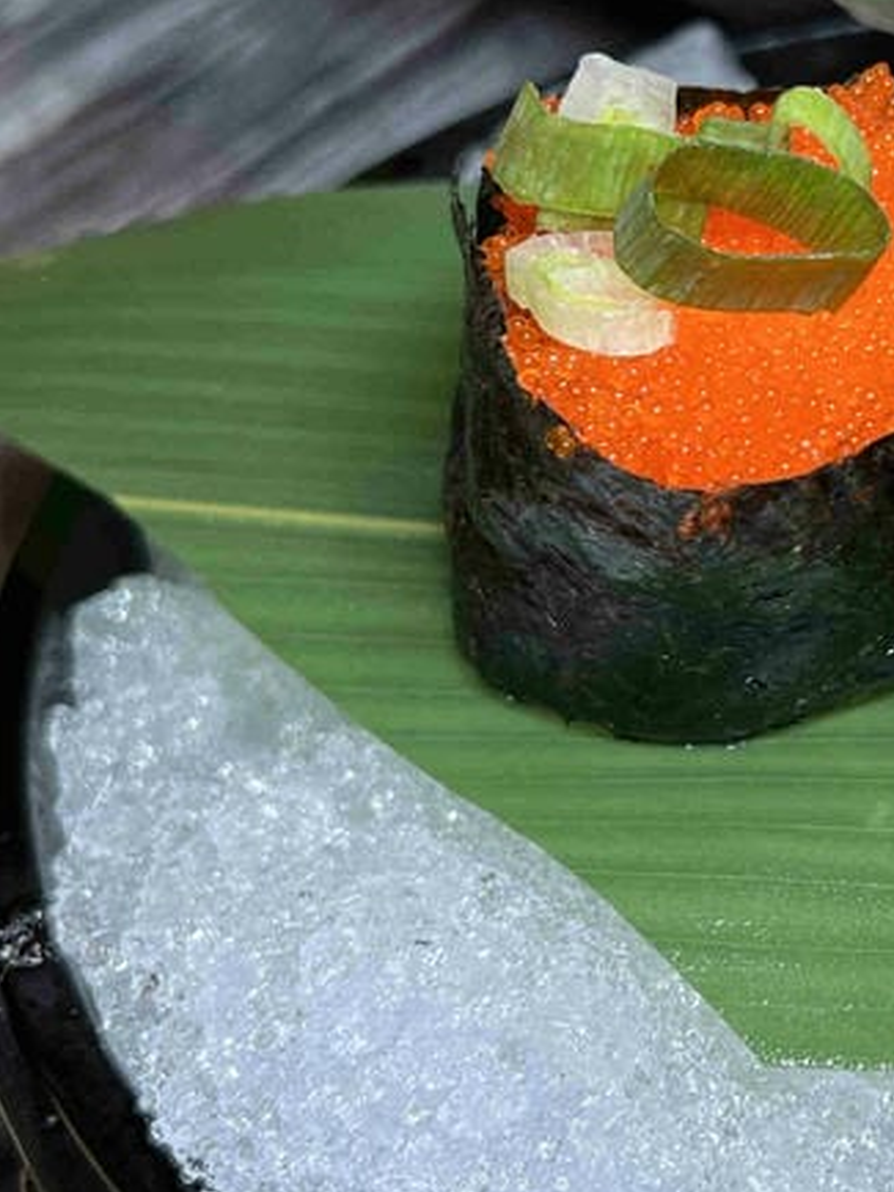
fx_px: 2478
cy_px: 462
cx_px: 944
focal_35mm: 72
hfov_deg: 19.7
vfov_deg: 27.0
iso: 40
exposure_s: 1/120
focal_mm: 5.7
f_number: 1.5
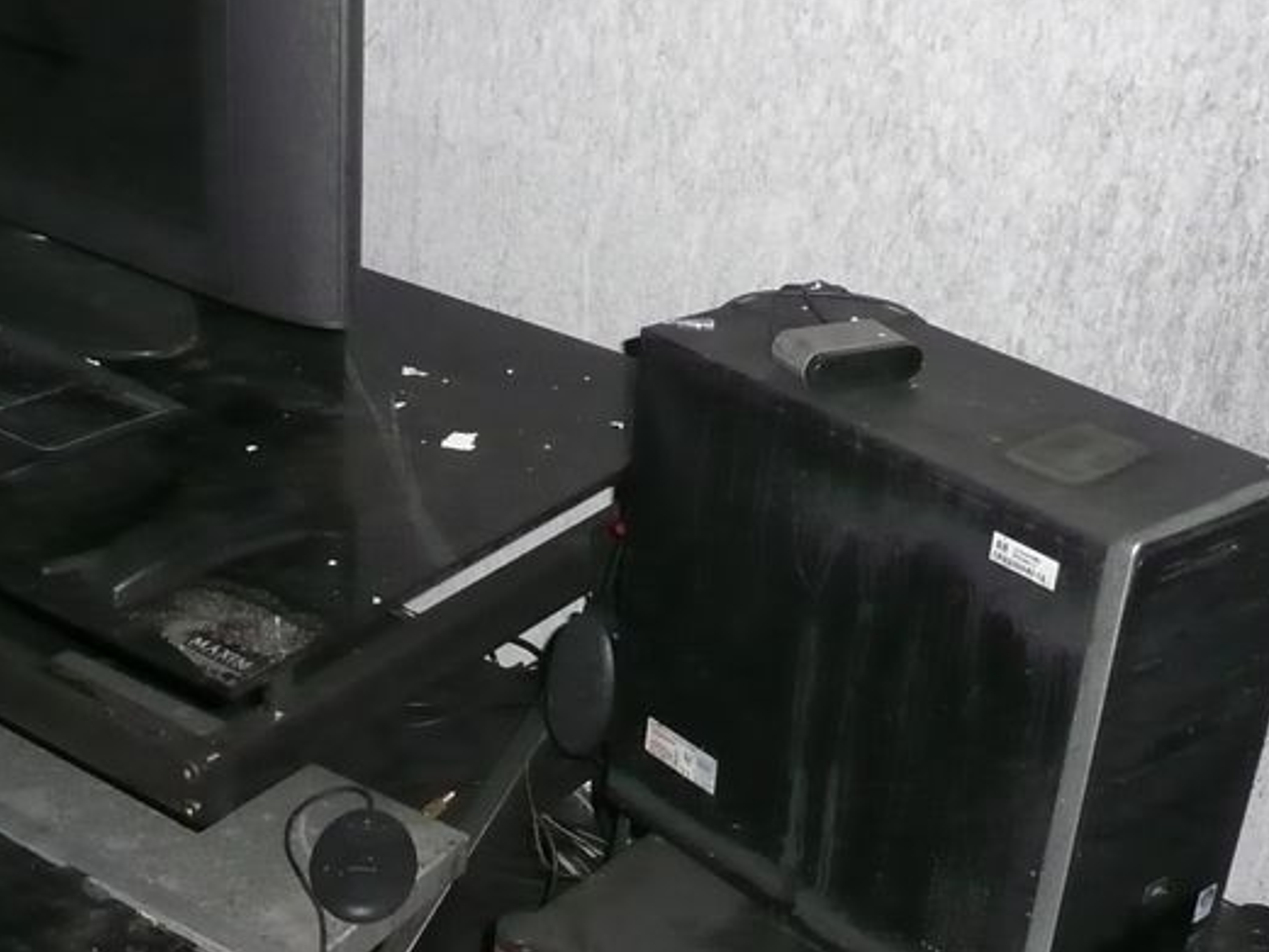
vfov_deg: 26.2
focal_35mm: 55
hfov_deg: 34.7
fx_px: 2017
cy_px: 721
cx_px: 441
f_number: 3.3
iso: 320
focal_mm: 4.6
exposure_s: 1/30
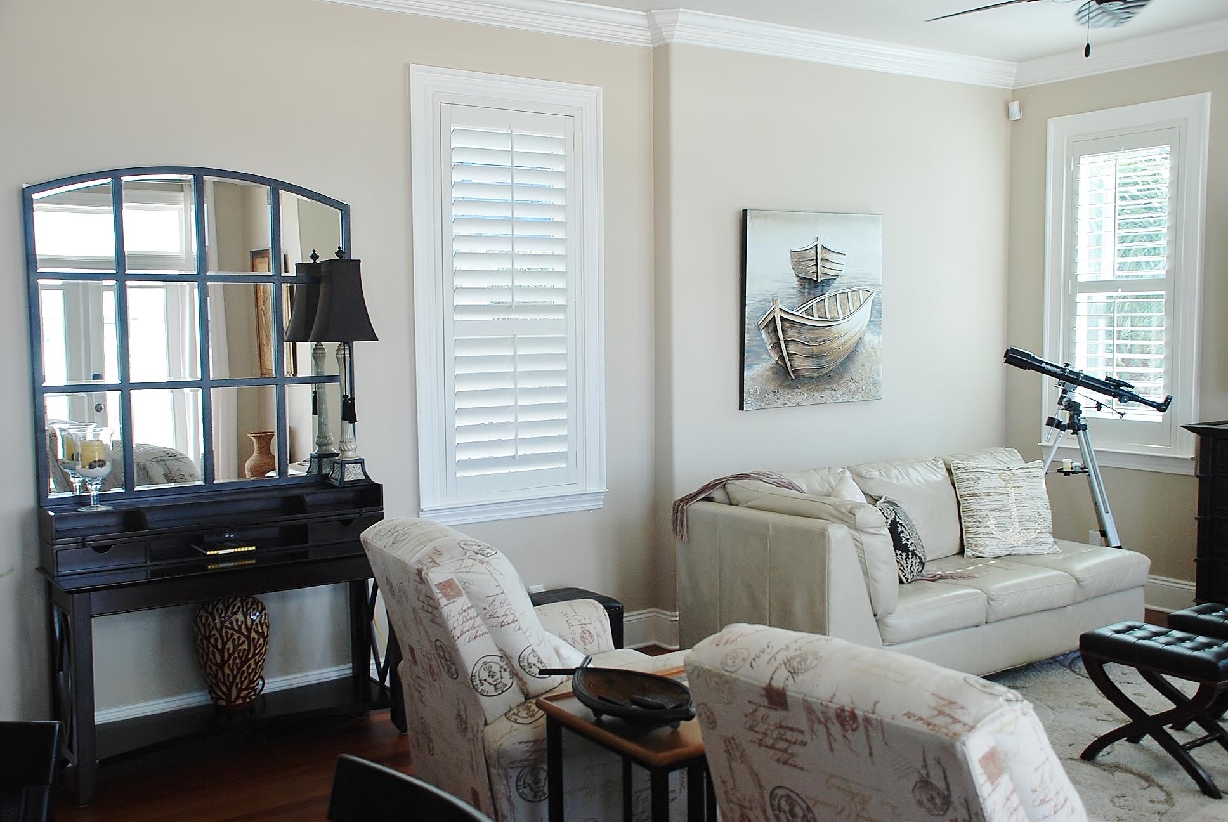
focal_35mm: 36
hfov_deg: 53.1
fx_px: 1229
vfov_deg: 37.0
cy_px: 411
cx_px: 614
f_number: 4.5
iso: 200
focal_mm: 24
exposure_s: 1/80
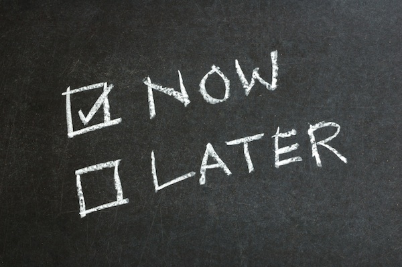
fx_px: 1172
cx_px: 201
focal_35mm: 105
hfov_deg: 19.5
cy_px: 134
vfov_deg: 13.0
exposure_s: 1/6
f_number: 11
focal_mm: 70
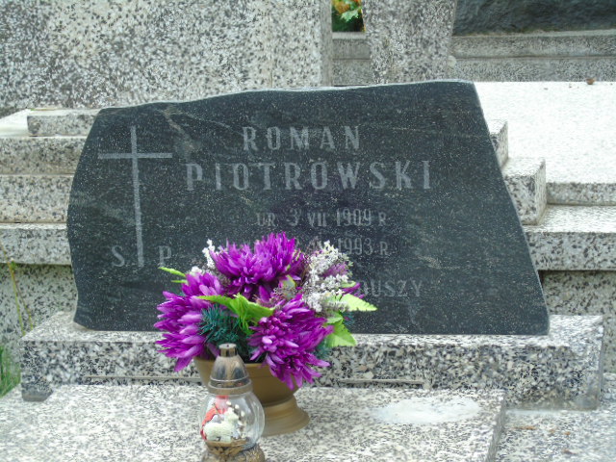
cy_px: 231
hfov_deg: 18.2
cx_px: 308
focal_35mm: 108
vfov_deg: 13.7
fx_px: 1922
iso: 80
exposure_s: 1/60
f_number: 4.4
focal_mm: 19
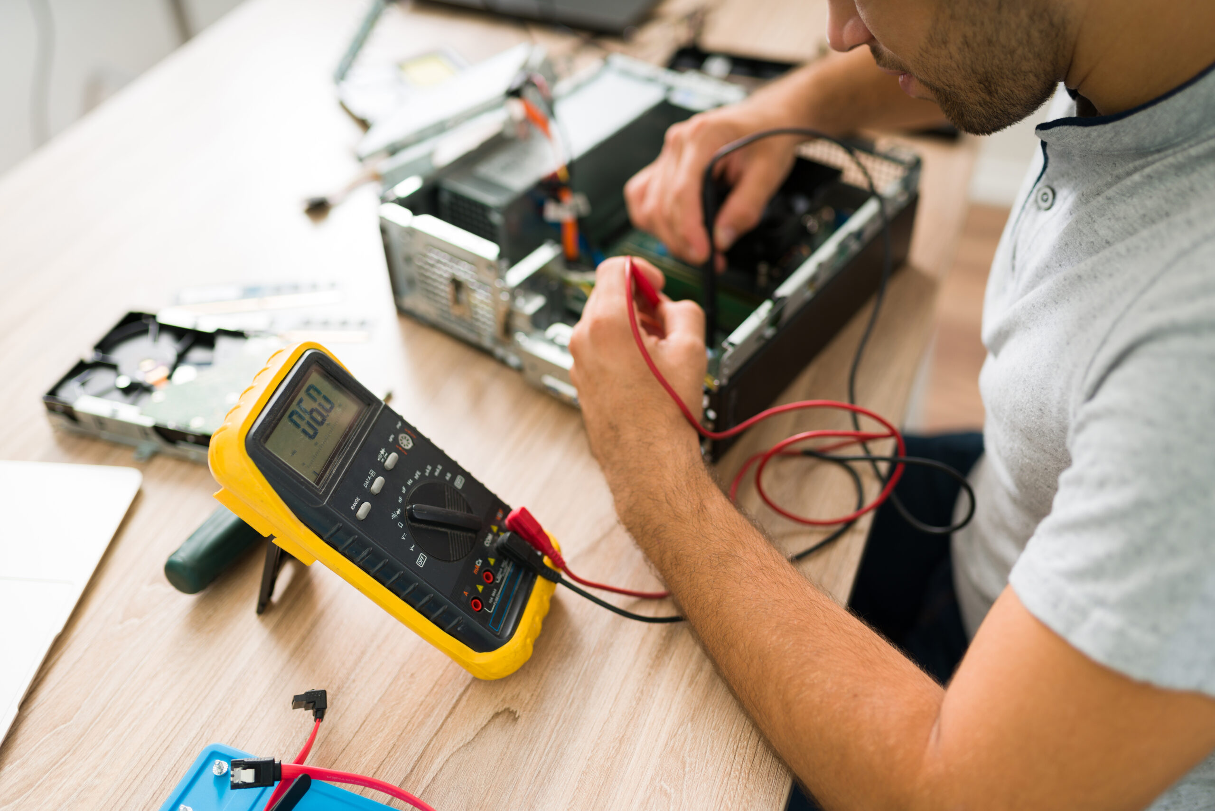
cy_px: 406
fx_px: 1181
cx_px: 608
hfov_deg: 54.4
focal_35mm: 35
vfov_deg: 37.9
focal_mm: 35
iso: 100
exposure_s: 1/200
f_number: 1.8
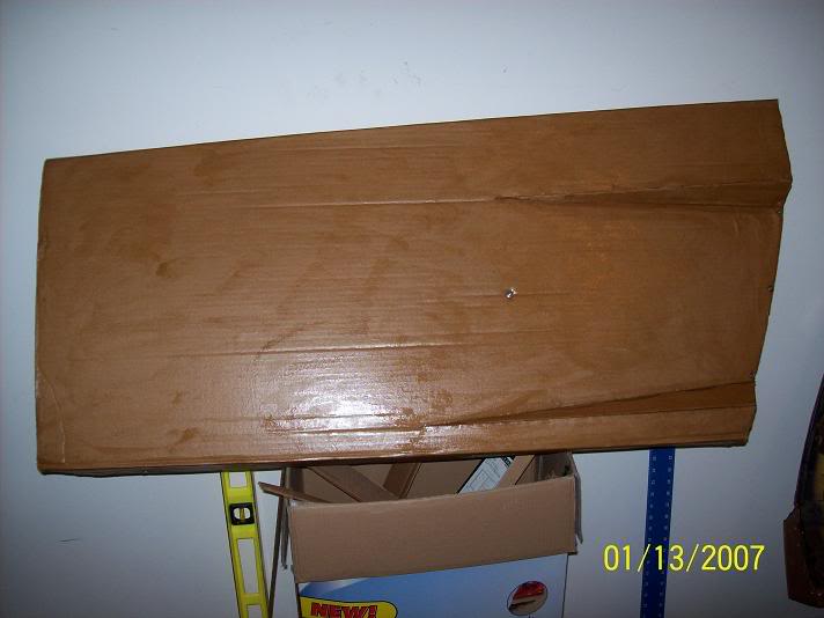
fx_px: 857
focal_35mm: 36
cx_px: 412
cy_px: 309
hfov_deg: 51.4
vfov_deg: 39.7
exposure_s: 1/64
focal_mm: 6
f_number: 2.7
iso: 80
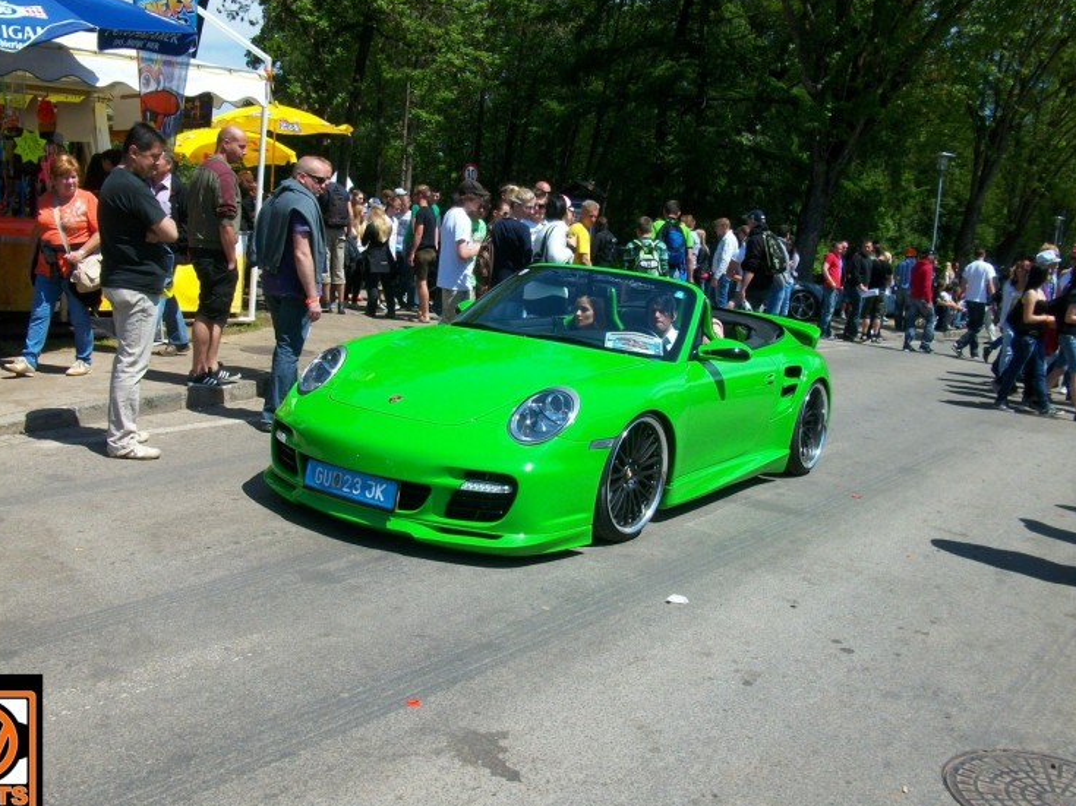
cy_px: 423
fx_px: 1150
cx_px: 502
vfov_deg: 38.6
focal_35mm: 37
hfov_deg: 50.1
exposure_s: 1/345
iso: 80
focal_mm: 5.7
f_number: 5.5
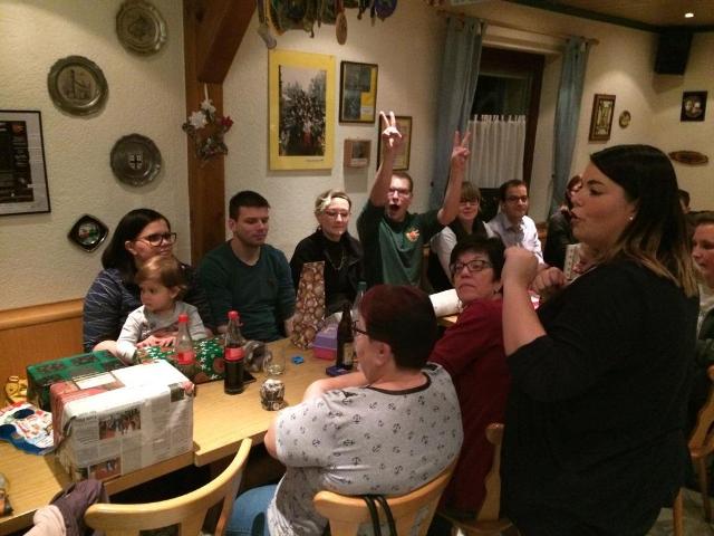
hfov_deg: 61.7
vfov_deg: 48.2
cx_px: 357
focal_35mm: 29
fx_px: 598
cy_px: 268
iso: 500
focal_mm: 4.15
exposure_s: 1/17
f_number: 2.2
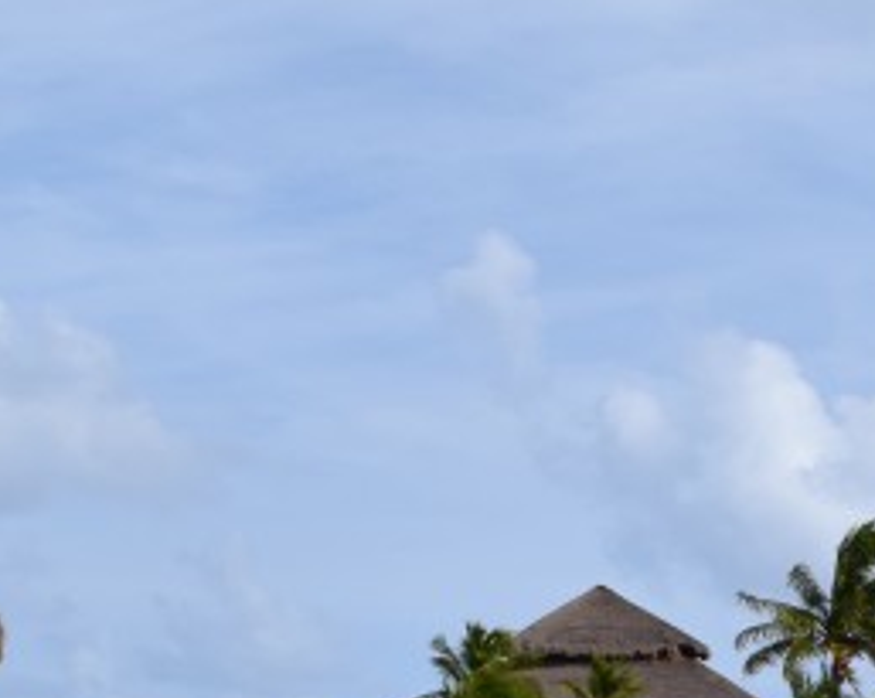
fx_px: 2613
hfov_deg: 17.8
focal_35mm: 101
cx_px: 1141
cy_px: 930
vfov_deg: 14.5
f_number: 10
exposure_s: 1/400
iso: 200
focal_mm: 18
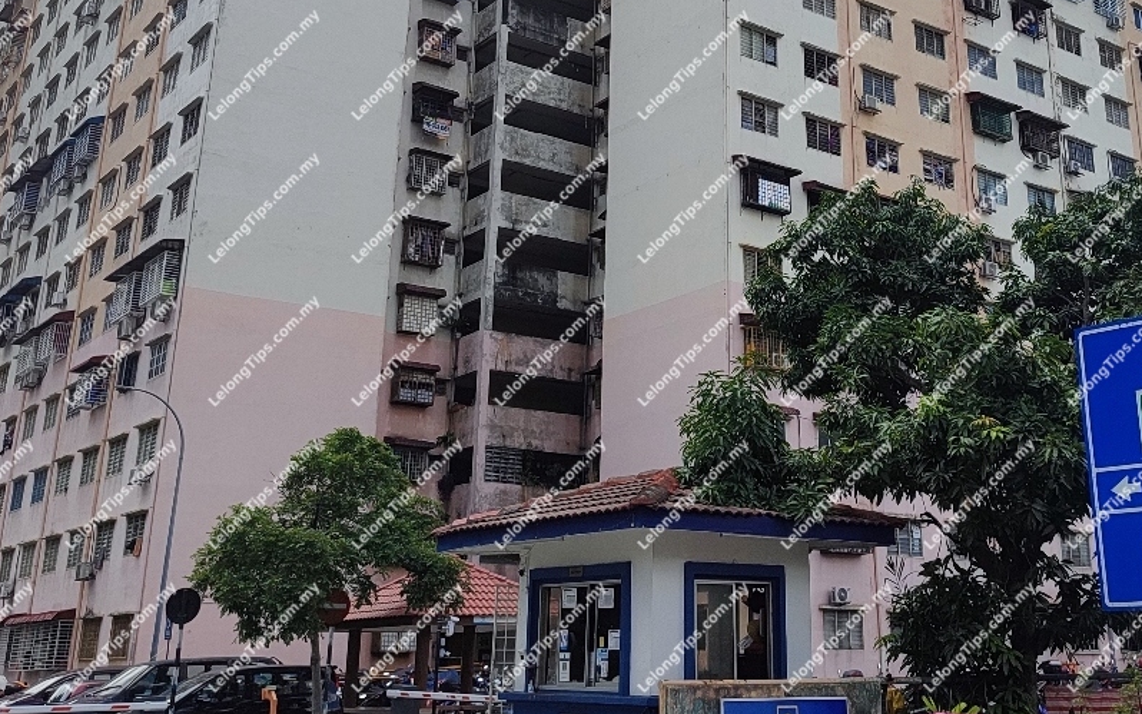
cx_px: 638
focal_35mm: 39
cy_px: 77
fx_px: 1214
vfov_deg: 31.3
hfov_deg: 50.3
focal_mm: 5.89
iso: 50
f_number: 1.89
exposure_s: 1/1303
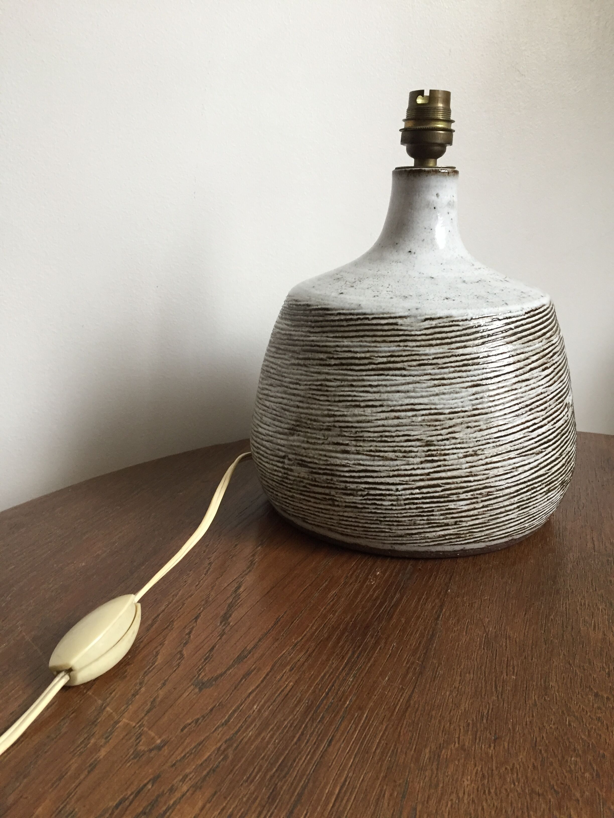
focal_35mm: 29
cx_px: 307
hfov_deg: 48.2
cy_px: 409
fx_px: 686
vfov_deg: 61.7
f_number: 2.2
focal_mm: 4.15
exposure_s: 1/33
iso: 160
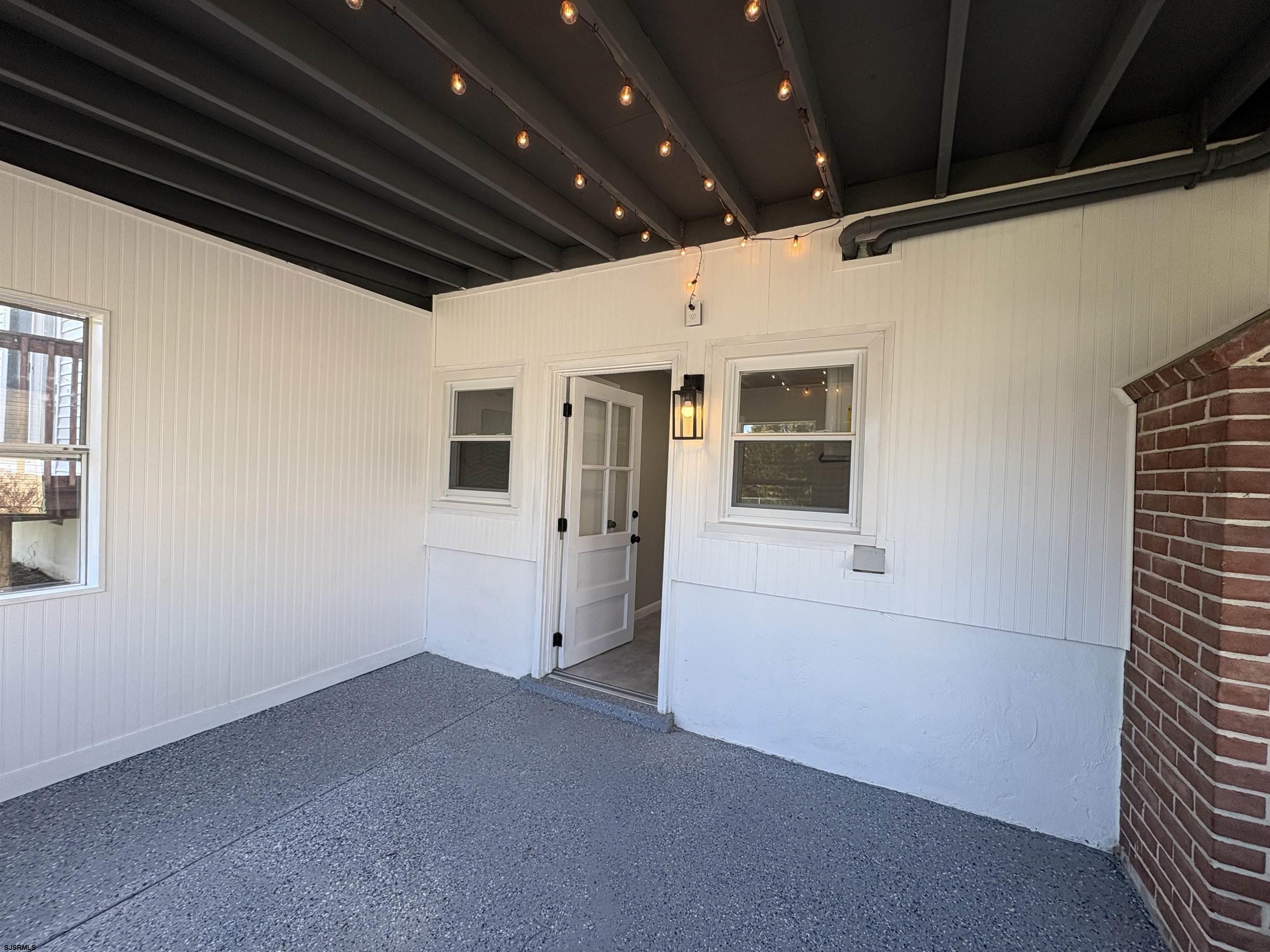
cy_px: 476
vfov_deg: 85.7
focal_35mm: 14
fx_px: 514
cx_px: 635
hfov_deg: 102.1
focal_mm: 2.22
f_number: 2.2
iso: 50
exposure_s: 1/154
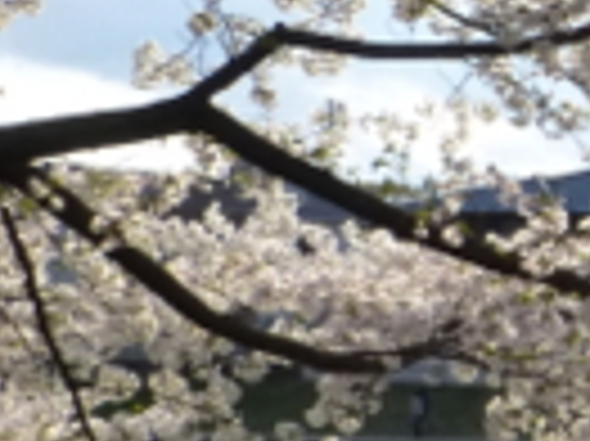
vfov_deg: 13.4
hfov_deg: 14.4
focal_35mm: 110
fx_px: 1873
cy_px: 351
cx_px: 1230
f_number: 4
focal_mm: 4.3
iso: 160
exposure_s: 1/640
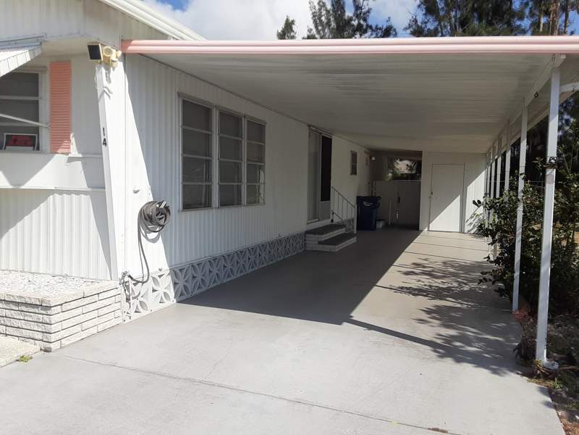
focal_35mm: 27
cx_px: 290
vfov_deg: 51.4
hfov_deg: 65.3
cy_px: 218
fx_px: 452
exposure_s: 1/2618
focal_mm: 2.91
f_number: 1.9
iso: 40
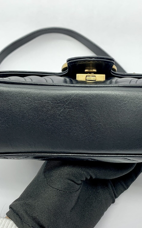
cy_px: 110
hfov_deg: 27.4
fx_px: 291
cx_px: 86
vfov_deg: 42.6
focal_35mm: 47
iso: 32
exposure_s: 1/100
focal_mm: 4.25
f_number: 1.8
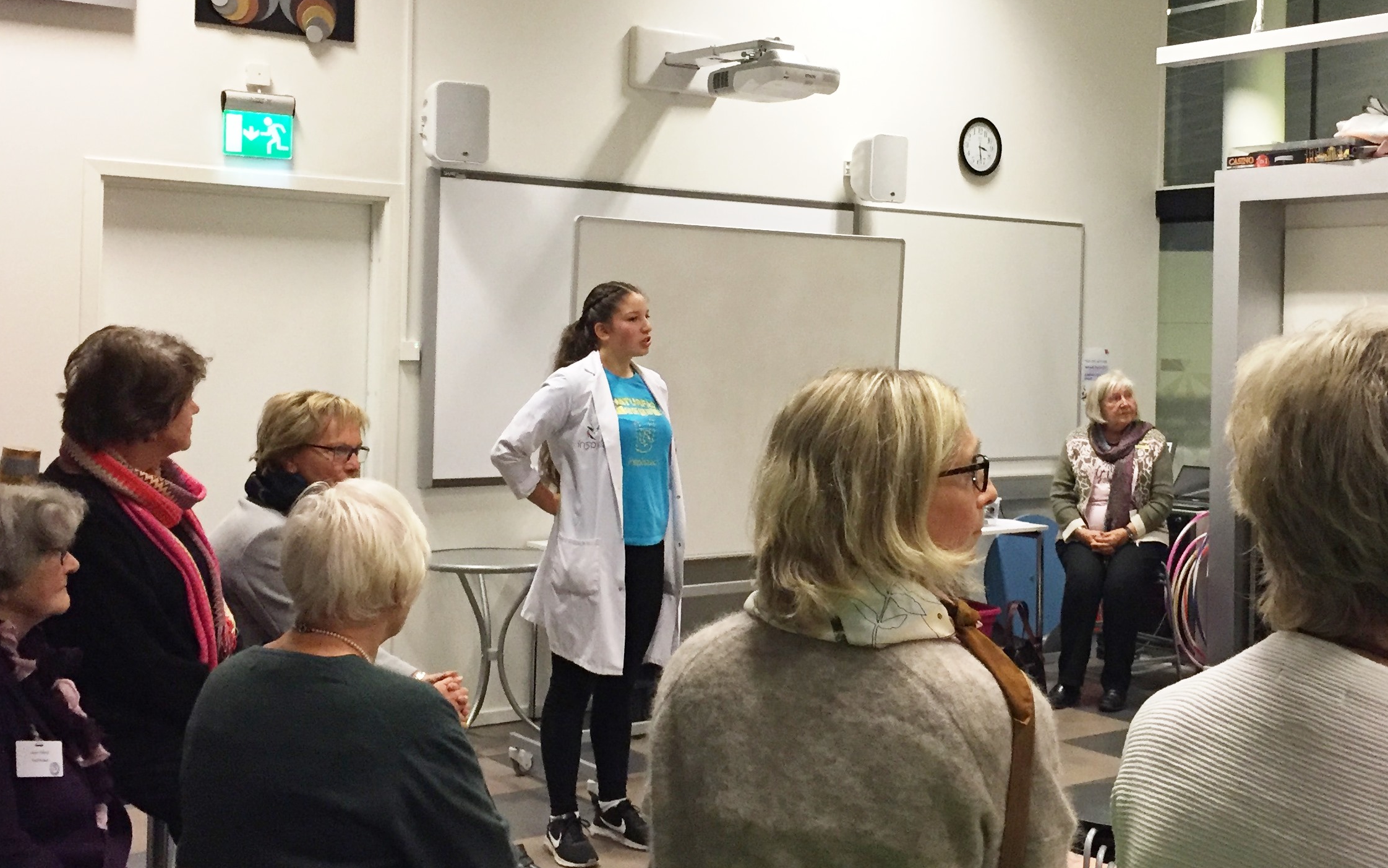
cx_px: 749
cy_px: 369
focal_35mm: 36
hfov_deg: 53.9
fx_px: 1362
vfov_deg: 35.3
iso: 250
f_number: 2.2
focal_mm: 4.15
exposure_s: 1/20
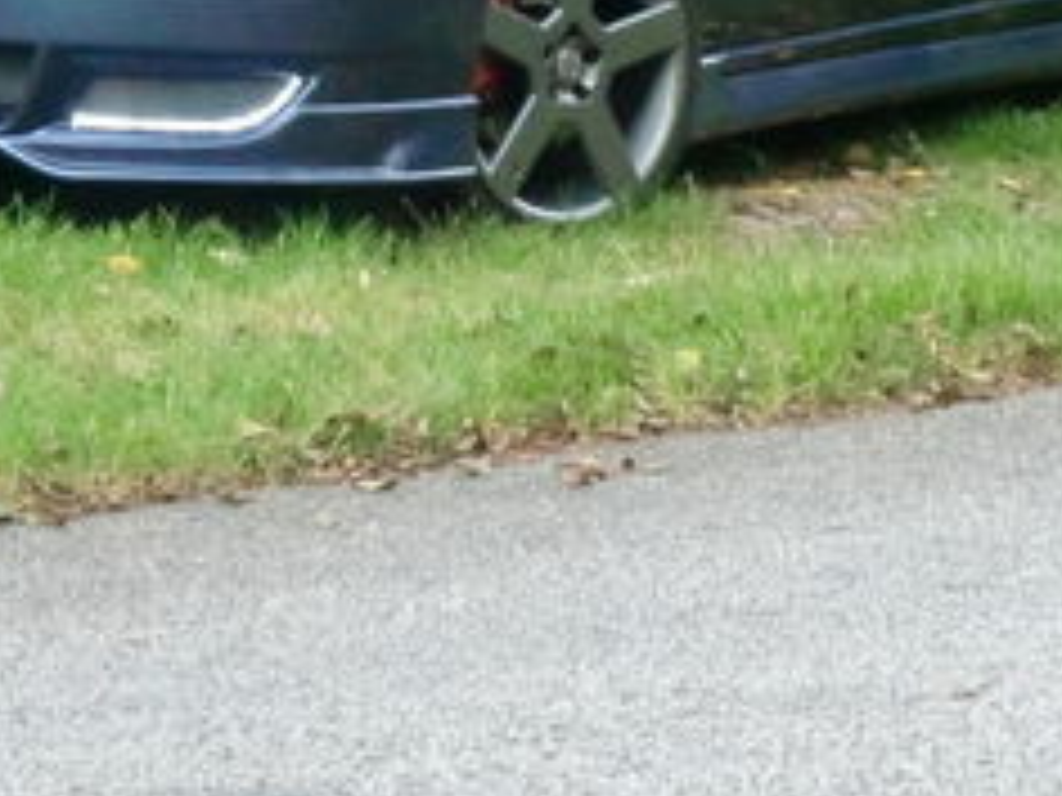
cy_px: -85
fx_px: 8744
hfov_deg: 7.0
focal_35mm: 285
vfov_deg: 5.2
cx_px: 454
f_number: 5
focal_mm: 18.8
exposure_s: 1/80
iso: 800
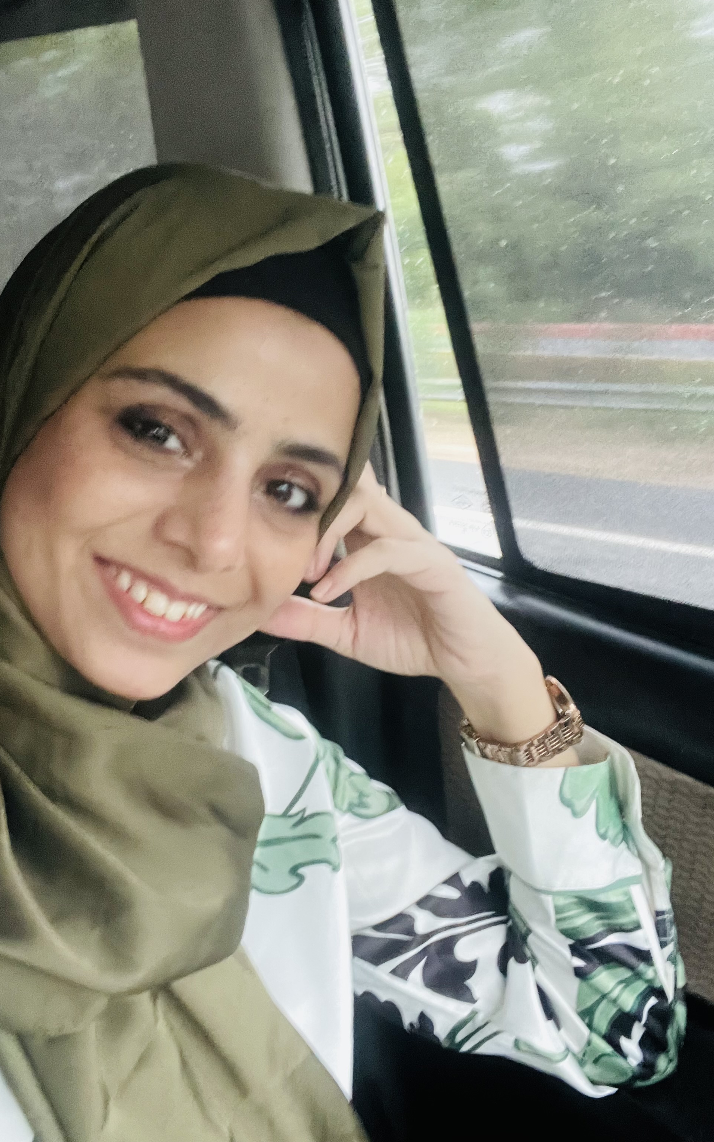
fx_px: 996
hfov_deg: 39.3
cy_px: 568
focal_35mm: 32
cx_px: 287
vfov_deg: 59.7
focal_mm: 2.71
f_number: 2.2
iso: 800
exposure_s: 1/18
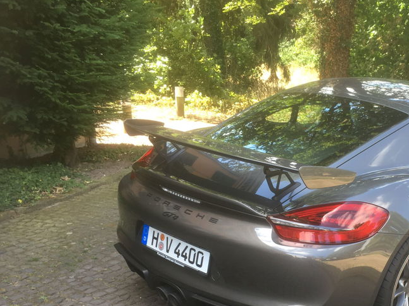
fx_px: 543
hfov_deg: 39.7
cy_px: 236
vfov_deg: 30.9
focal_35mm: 46
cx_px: 324
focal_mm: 4.15
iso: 32
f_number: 2.2
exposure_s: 1/100
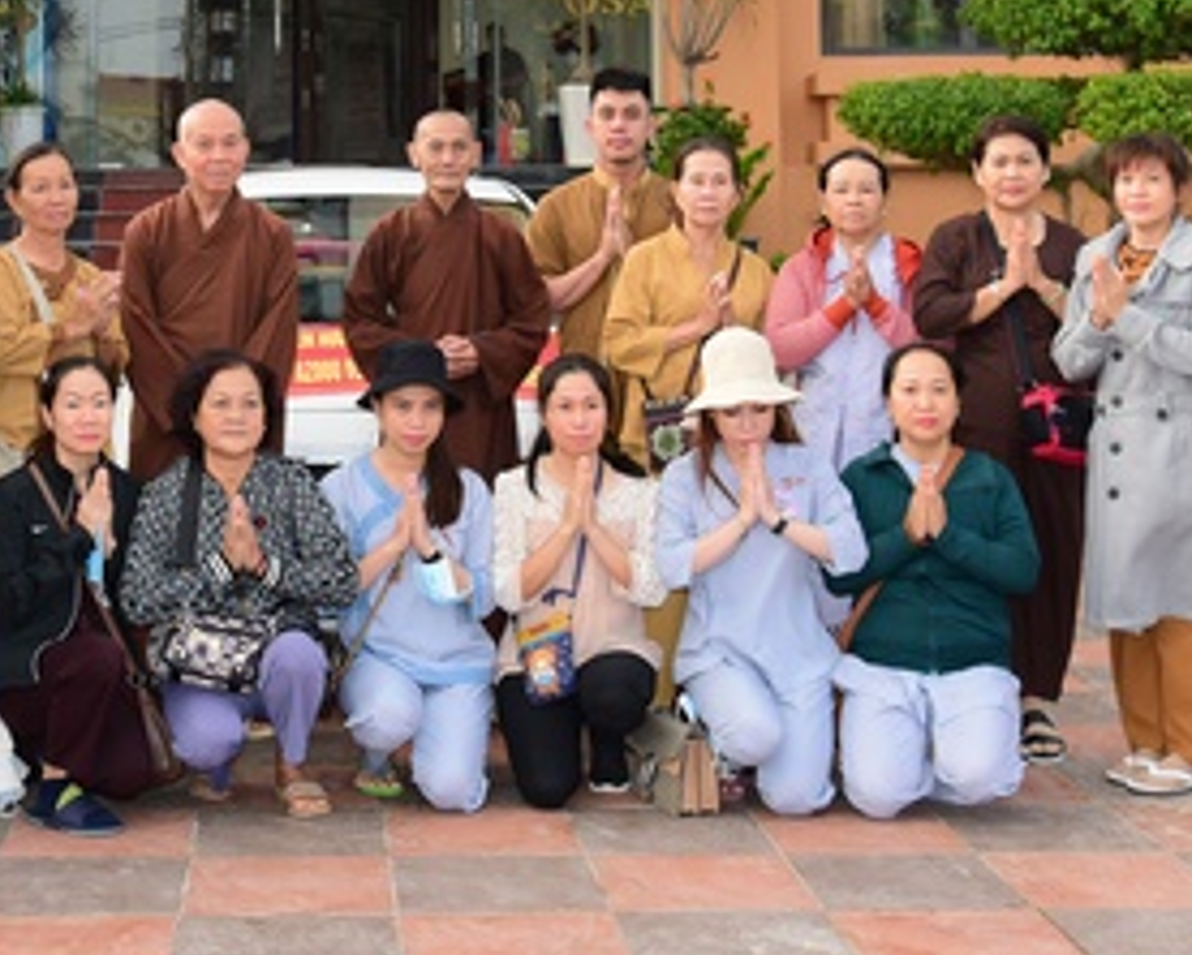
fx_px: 2330
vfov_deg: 22.6
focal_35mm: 66
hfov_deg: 28.4
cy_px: 95
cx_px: 331
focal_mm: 30
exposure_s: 1/160
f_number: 4
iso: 500
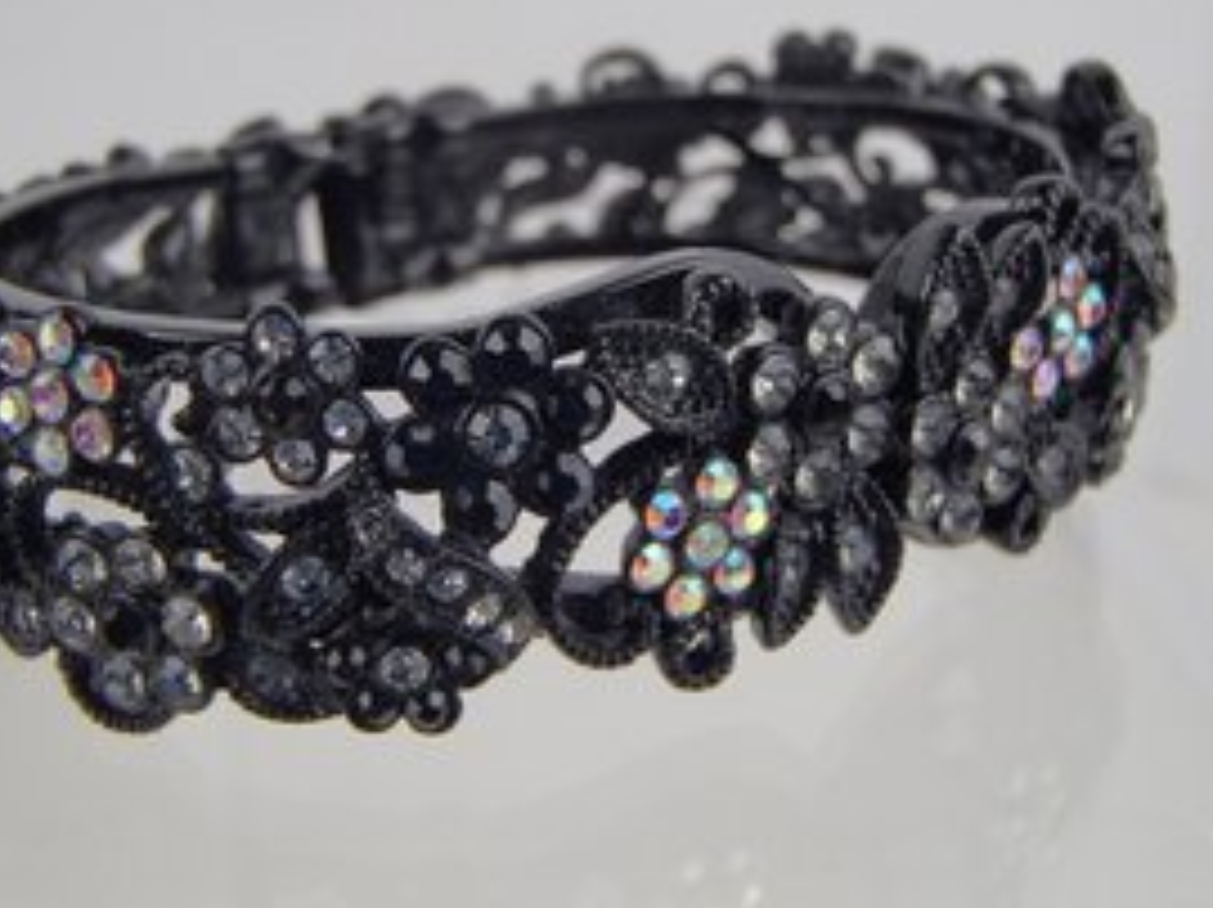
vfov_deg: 30.7
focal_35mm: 47
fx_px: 1645
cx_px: 541
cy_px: 335
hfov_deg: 40.4
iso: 200
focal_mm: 6.64
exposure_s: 1/160
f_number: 4.7
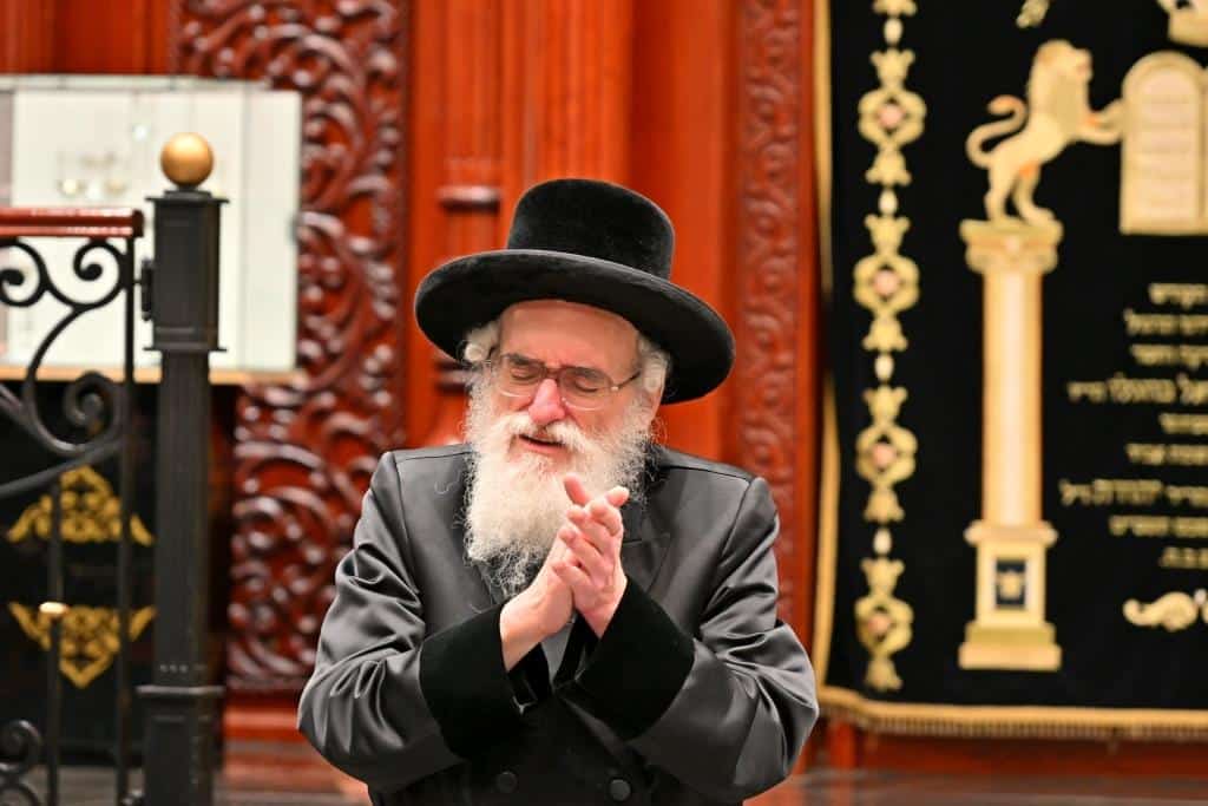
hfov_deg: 11.4
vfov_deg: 7.6
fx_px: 6040
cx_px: 604
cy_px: 403
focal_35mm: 180
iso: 500
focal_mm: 120
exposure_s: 1/160
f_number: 4
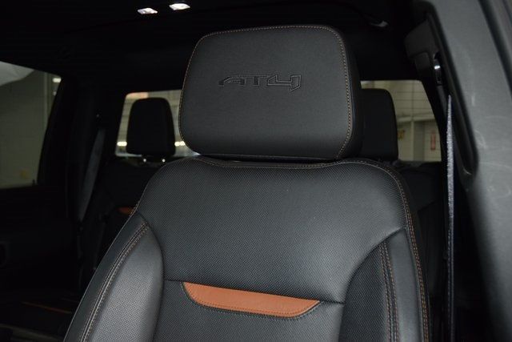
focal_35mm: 33
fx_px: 469
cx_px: 256
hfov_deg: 57.2
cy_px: 171
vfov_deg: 40.0
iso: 1600
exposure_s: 1/125
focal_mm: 22
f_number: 3.5
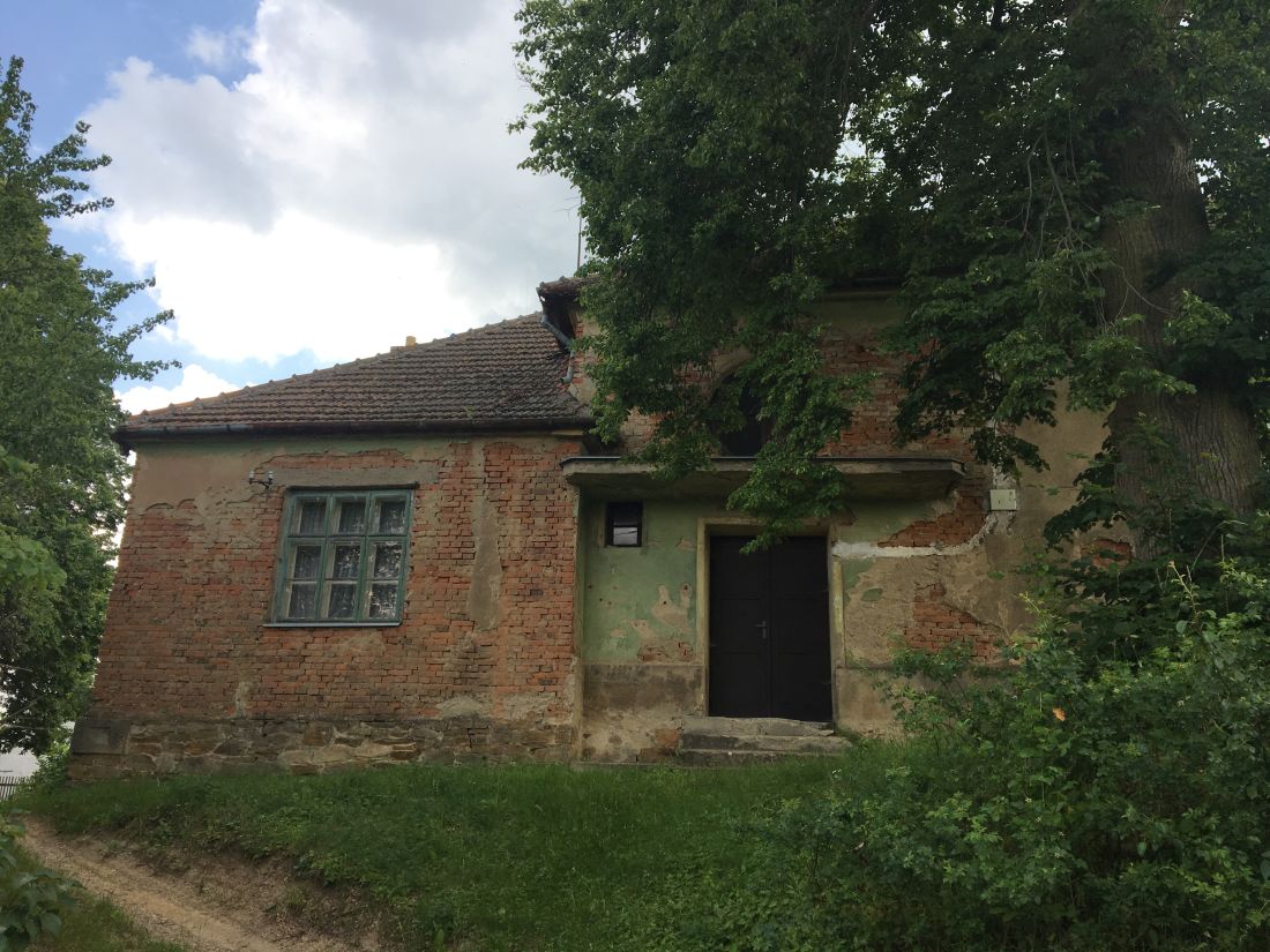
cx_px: 635
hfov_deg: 61.7
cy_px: 476
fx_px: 1064
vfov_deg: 48.2
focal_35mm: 29
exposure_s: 1/447
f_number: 2.2
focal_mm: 4.15
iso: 25
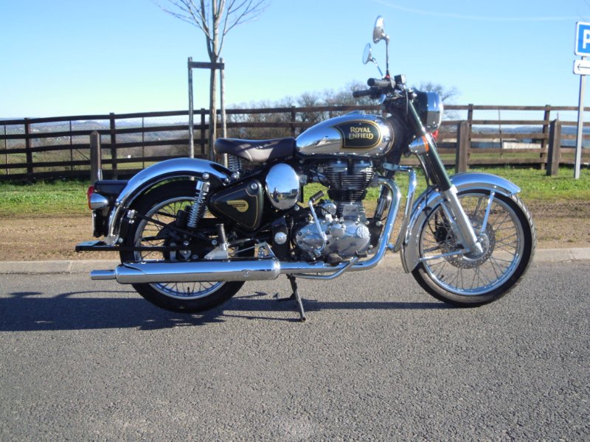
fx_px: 545
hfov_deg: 56.8
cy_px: 221
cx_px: 295
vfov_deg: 44.2
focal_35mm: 32
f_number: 2.8
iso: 100
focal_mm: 5.7
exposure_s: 1/800
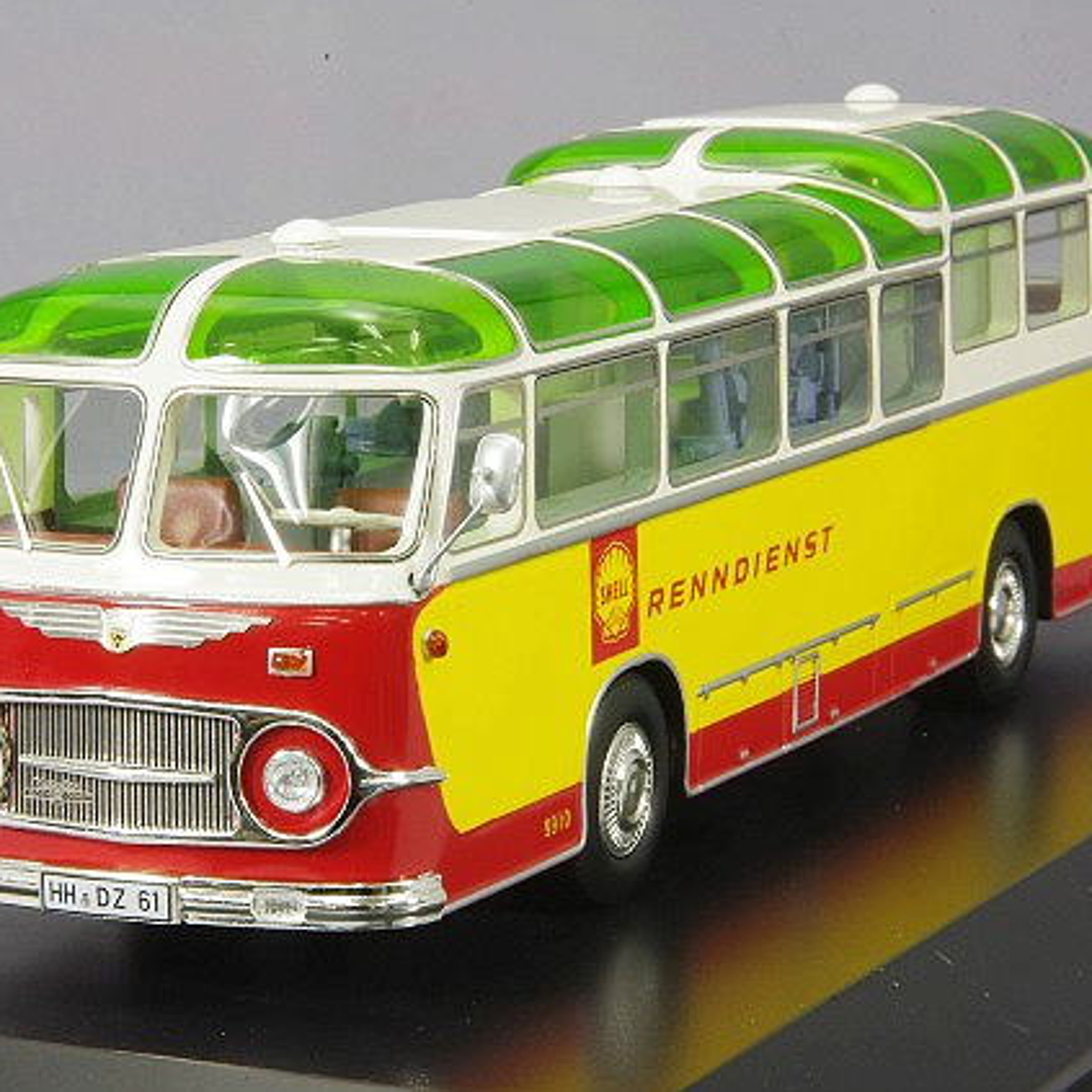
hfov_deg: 12.1
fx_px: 5139
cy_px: 543
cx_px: 472
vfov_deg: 12.1
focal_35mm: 144
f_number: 32
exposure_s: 1/1.25
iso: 400
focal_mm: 75
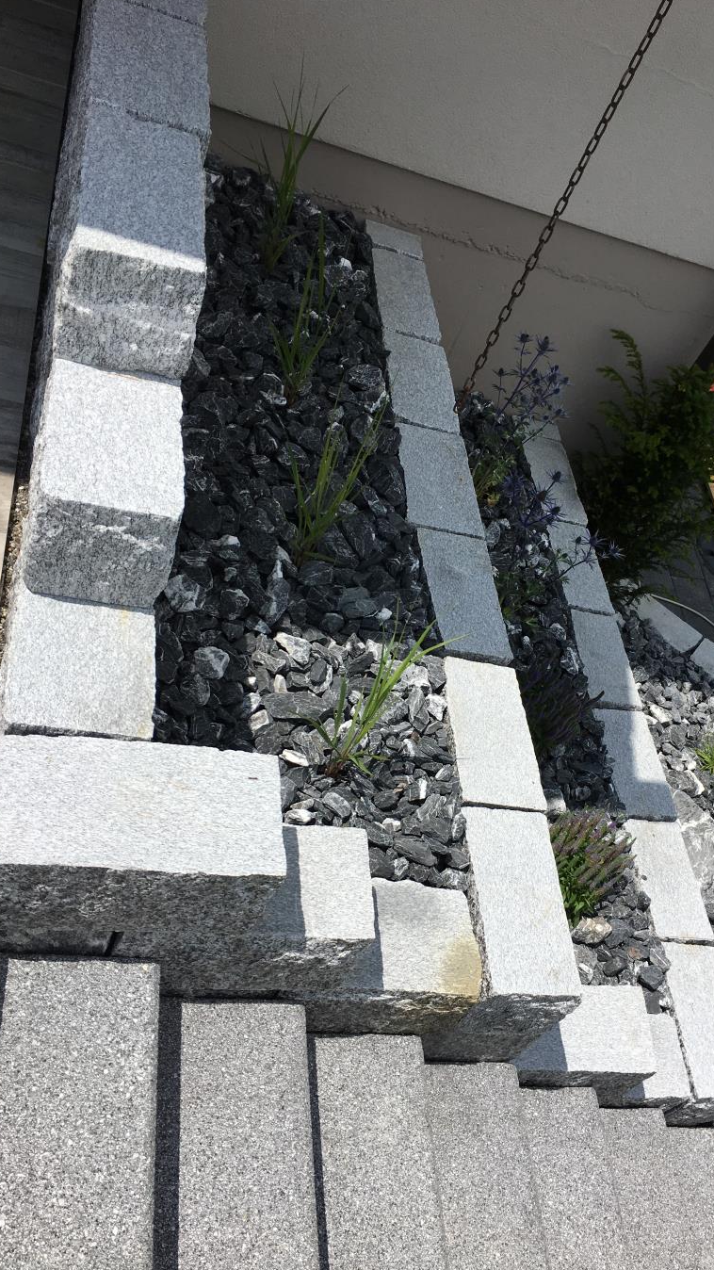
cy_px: 636
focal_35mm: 32
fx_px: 1077
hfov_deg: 36.5
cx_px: 424
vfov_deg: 61.0
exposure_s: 1/2959
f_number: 2.2
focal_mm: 4.15
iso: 25
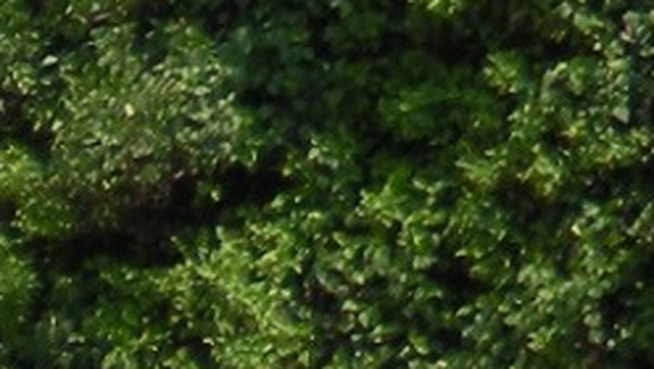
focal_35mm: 300
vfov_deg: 3.9
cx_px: 2062
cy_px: -882
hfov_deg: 6.5
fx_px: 5207
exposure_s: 1/504
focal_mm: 6.3
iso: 64
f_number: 3.5
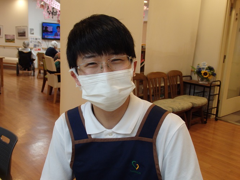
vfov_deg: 38.7
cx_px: 120
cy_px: 90
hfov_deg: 50.1
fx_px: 257
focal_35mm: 37
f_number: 3.6
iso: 320
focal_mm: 6.6
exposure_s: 1/40
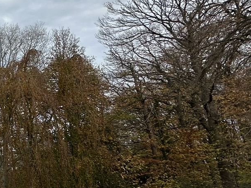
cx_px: -163
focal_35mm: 47
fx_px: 341
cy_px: 121
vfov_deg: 30.7
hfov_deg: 25.0
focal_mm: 2.22
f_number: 2.2
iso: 40
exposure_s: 1/1072
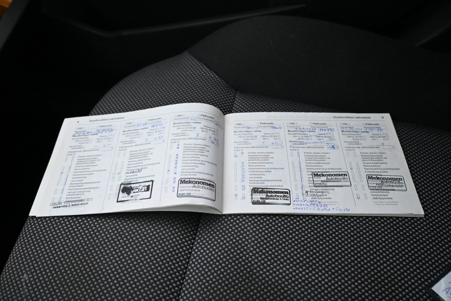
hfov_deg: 63.2
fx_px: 366
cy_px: 150
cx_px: 226
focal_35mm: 29
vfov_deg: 44.6
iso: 5000
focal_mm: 19.5
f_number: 3.8
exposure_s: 1/30
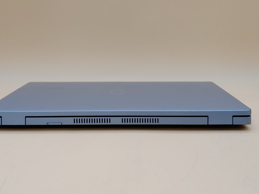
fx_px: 344
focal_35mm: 46
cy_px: 89
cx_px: 118
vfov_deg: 31.5
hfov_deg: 41.2
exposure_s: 1/92
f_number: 1.8
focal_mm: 4.36
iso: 50
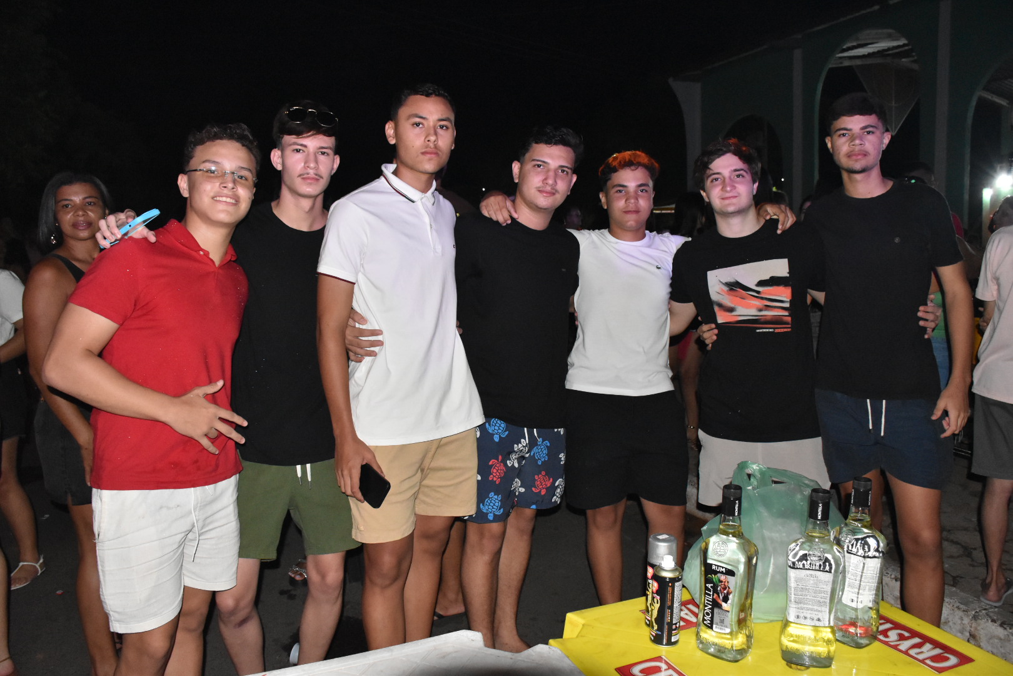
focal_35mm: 27
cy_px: 338
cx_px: 506
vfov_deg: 47.9
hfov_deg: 67.4
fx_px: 760
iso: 3200
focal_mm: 18
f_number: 5.6
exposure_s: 1/100
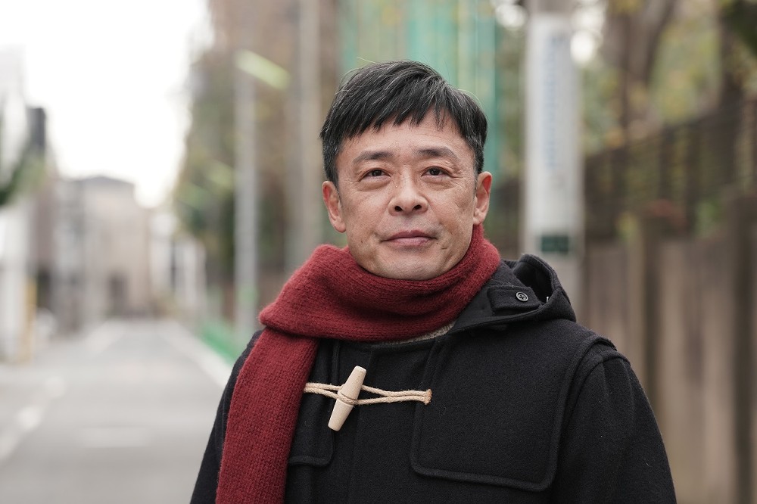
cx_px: 378
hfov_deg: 14.7
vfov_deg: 9.8
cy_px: 252
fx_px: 2943
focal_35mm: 140
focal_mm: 140
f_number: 5.6
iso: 640
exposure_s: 1/250
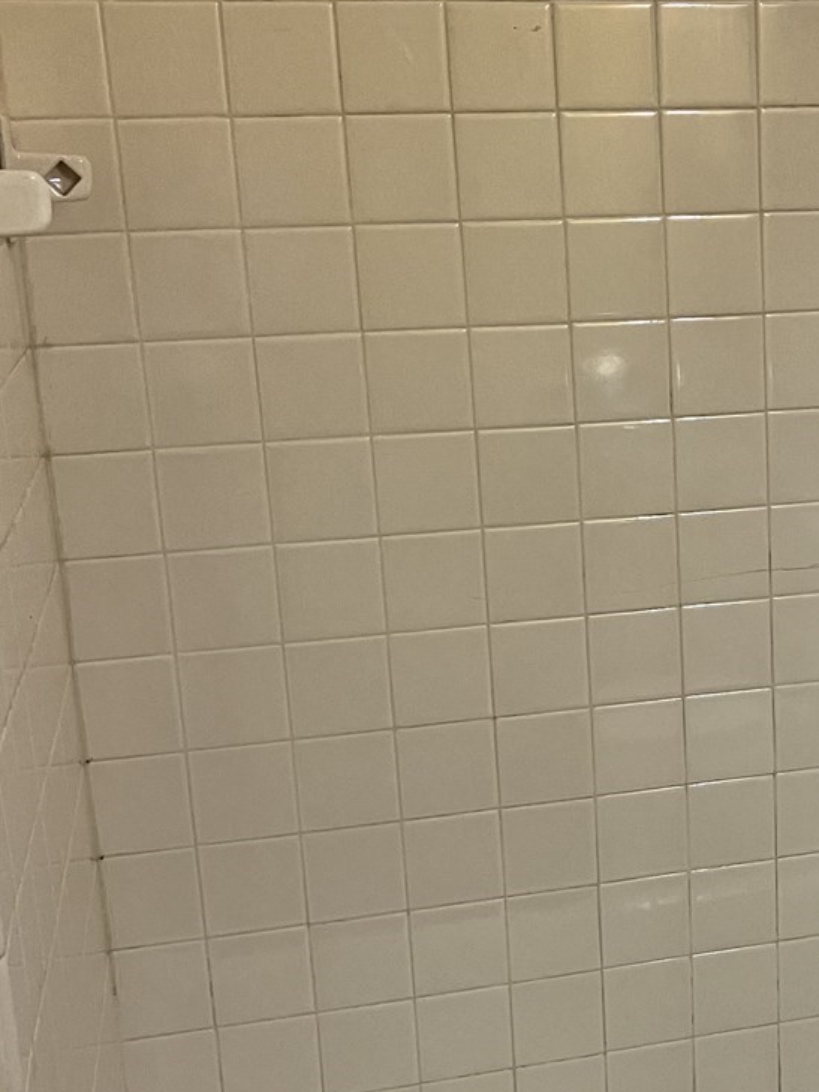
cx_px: 813
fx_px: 1861
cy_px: 656
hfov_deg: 23.8
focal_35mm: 59
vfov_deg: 32.6
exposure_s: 1/60
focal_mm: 3.99
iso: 80
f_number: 1.8
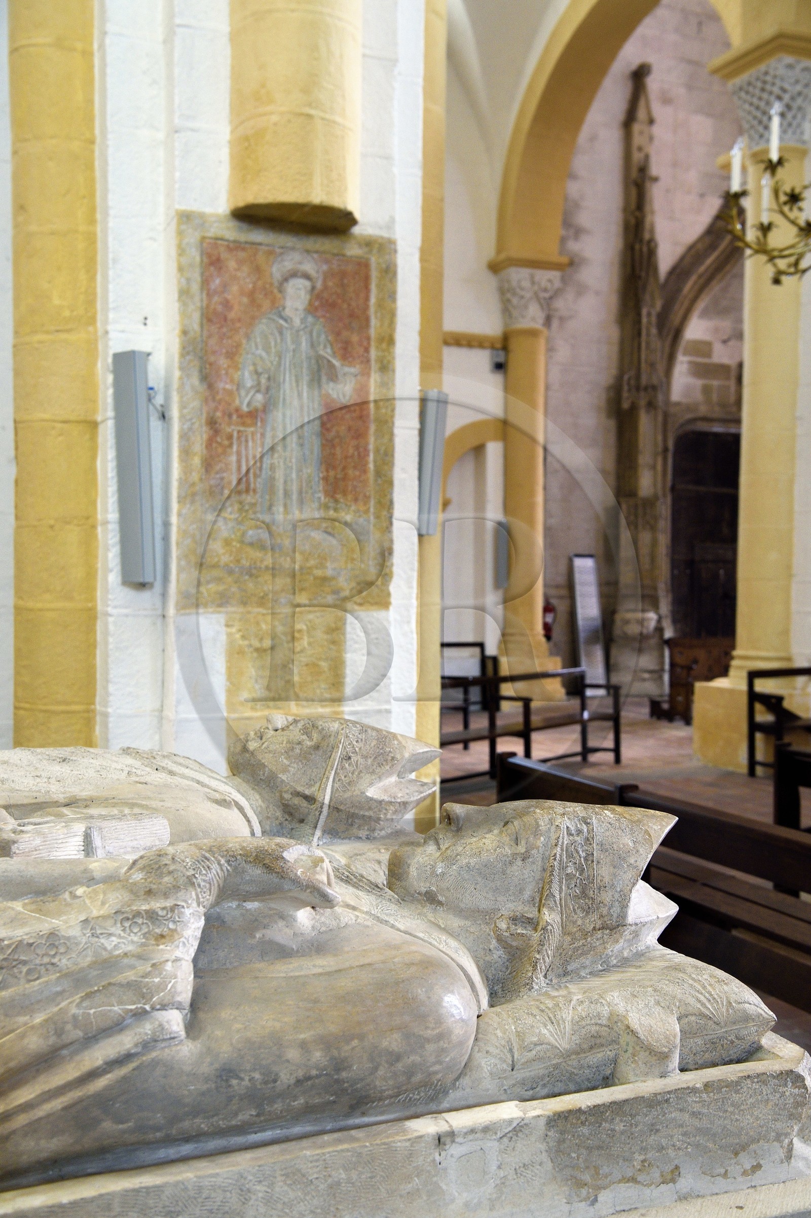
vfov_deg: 46.4
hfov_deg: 31.9
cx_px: 406
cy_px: 609
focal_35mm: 42
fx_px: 1420
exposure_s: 1/13
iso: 1600
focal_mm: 42
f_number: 6.3
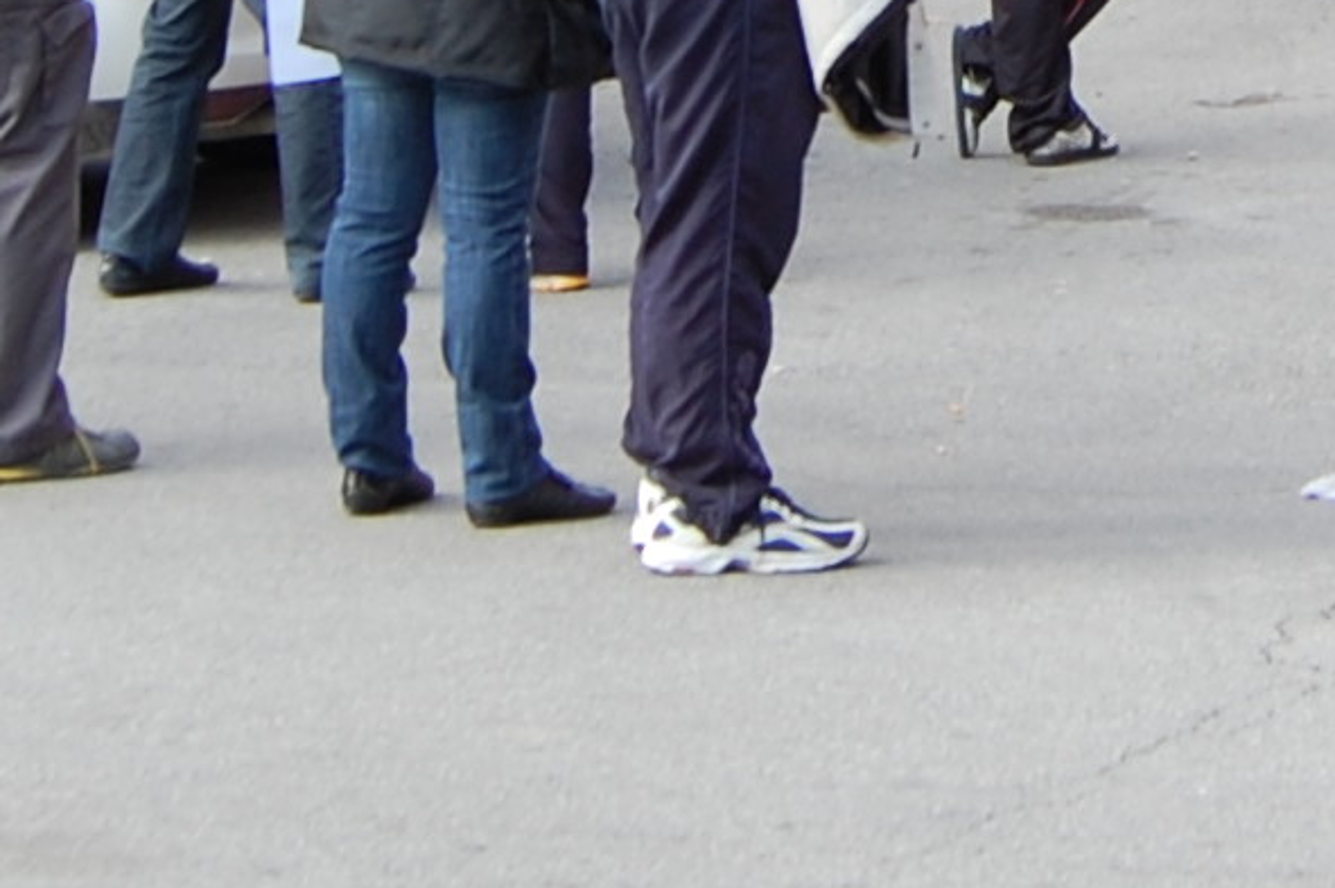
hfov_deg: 12.1
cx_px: 1229
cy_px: -935
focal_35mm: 168
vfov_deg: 7.8
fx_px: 6225
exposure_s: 1/125
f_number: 5.6
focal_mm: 22
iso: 200
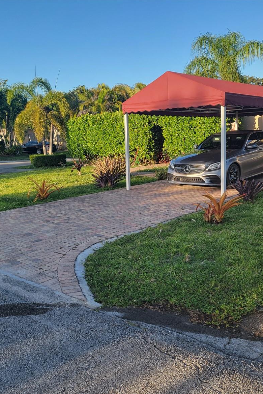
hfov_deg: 36.0
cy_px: 201
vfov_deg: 51.9
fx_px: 405
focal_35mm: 37
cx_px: 134
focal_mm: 5.4
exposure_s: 1/717
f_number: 1.8
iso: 40
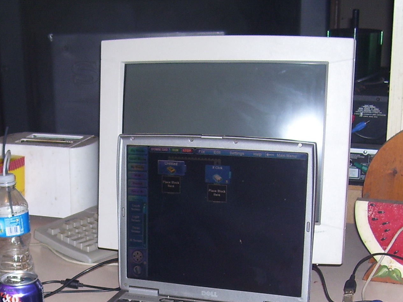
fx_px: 803
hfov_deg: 27.9
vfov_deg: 20.8
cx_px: 115
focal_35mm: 69
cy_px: 285
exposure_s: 1/60
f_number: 2.7
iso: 80
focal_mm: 5.6
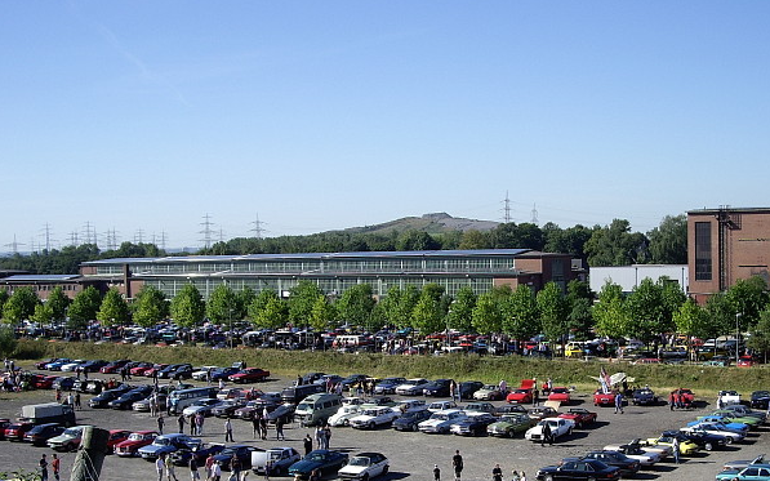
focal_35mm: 54
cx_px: 489
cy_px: 349
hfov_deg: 37.3
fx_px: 1133
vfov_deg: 23.8
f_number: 5.6
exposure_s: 1/250
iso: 50
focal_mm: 7.9
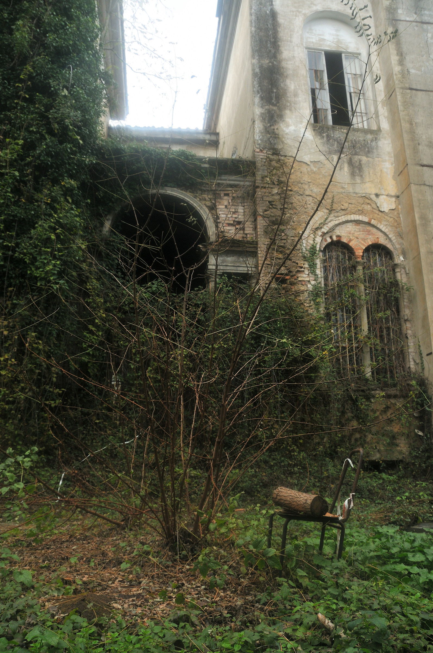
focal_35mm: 27
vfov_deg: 67.4
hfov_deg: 47.8
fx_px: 488
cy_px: 326
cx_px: 216
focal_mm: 18
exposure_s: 1/320
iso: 250
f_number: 5.6
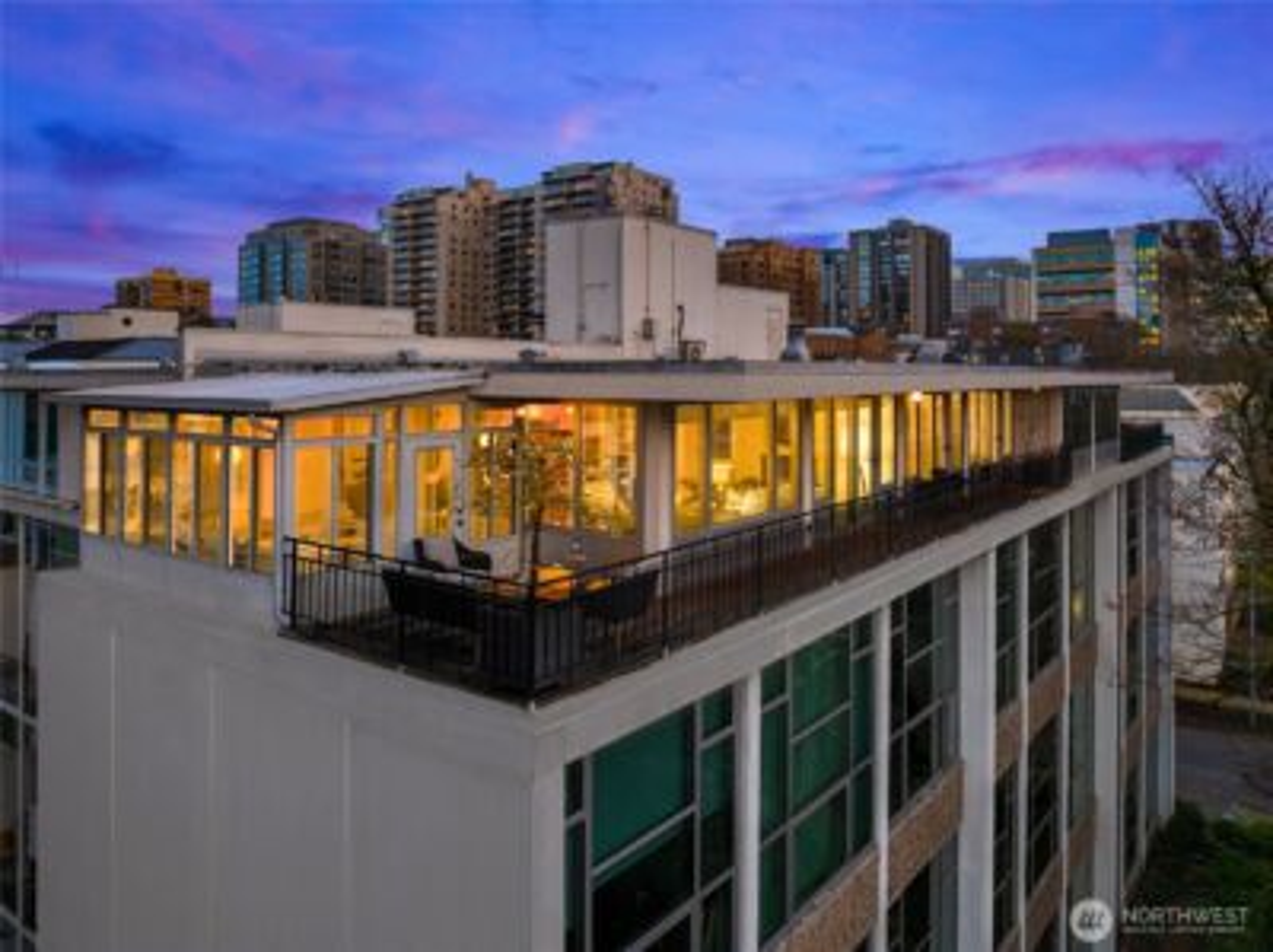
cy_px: 476
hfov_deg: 71.7
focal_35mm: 24
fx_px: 882
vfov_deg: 56.7
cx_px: 636
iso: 160
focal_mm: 12.29
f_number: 2.8
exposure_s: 1/25
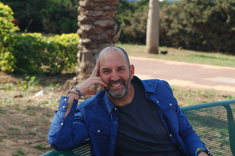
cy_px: 78
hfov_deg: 18.2
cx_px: 118
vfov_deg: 12.1
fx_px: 733
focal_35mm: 112
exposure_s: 1/500
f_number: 5.6
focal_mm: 75
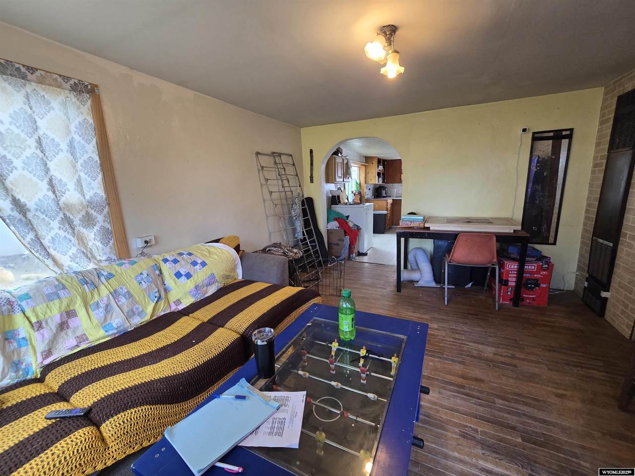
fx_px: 238
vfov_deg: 89.9
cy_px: 238
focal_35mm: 13
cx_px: 318
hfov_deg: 106.2
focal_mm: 2.2
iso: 160
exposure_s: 1/60
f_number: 2.2
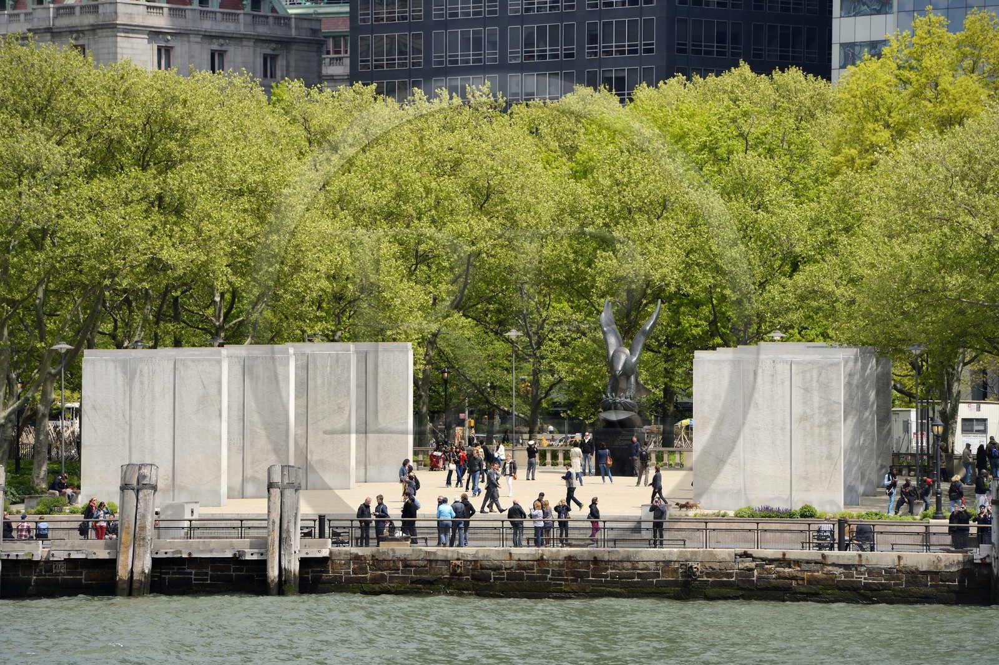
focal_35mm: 200
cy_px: 332
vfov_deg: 6.9
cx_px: 500
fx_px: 5545
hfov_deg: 10.3
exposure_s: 1/500
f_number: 8
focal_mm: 200
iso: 200
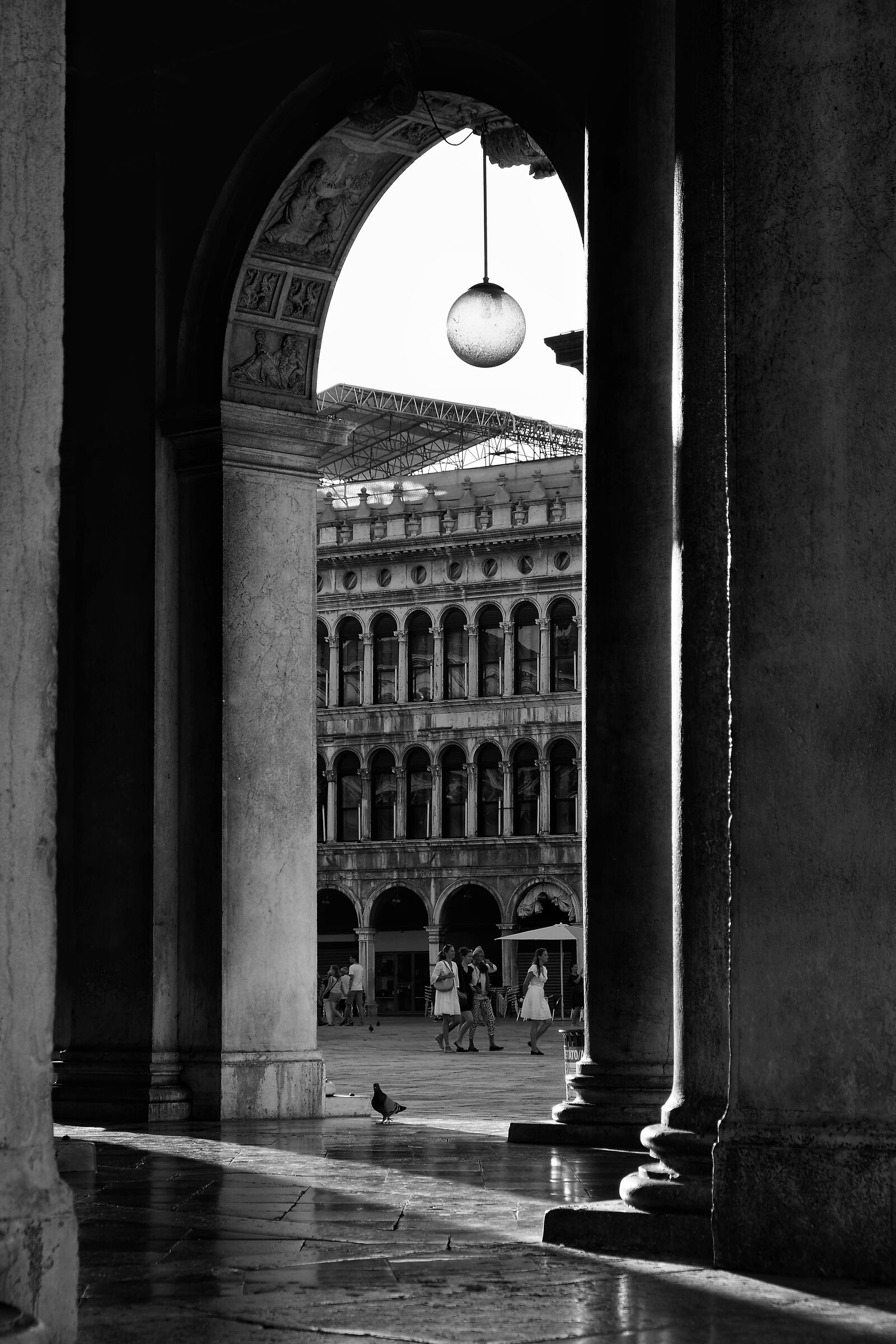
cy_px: 672
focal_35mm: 83
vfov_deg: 24.5
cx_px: 448
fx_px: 3098
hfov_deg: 16.5
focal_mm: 55
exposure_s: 1/100
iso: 400
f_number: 7.1
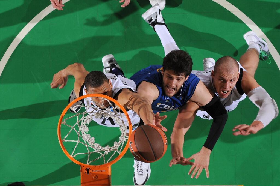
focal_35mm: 135
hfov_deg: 15.2
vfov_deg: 10.2
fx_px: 1050
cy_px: 93
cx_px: 140
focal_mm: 135
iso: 320
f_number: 8
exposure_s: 1/250
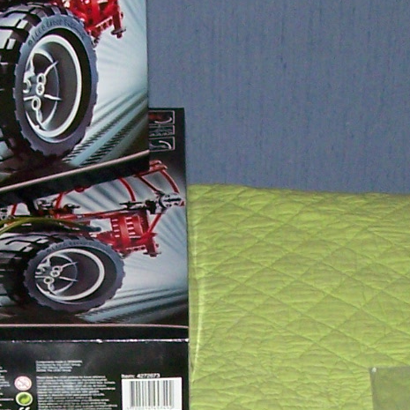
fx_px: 1983
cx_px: 141
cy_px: 386
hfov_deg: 11.8
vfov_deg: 11.7
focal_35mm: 148
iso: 160
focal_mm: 6.3
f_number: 2.8
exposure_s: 1/60
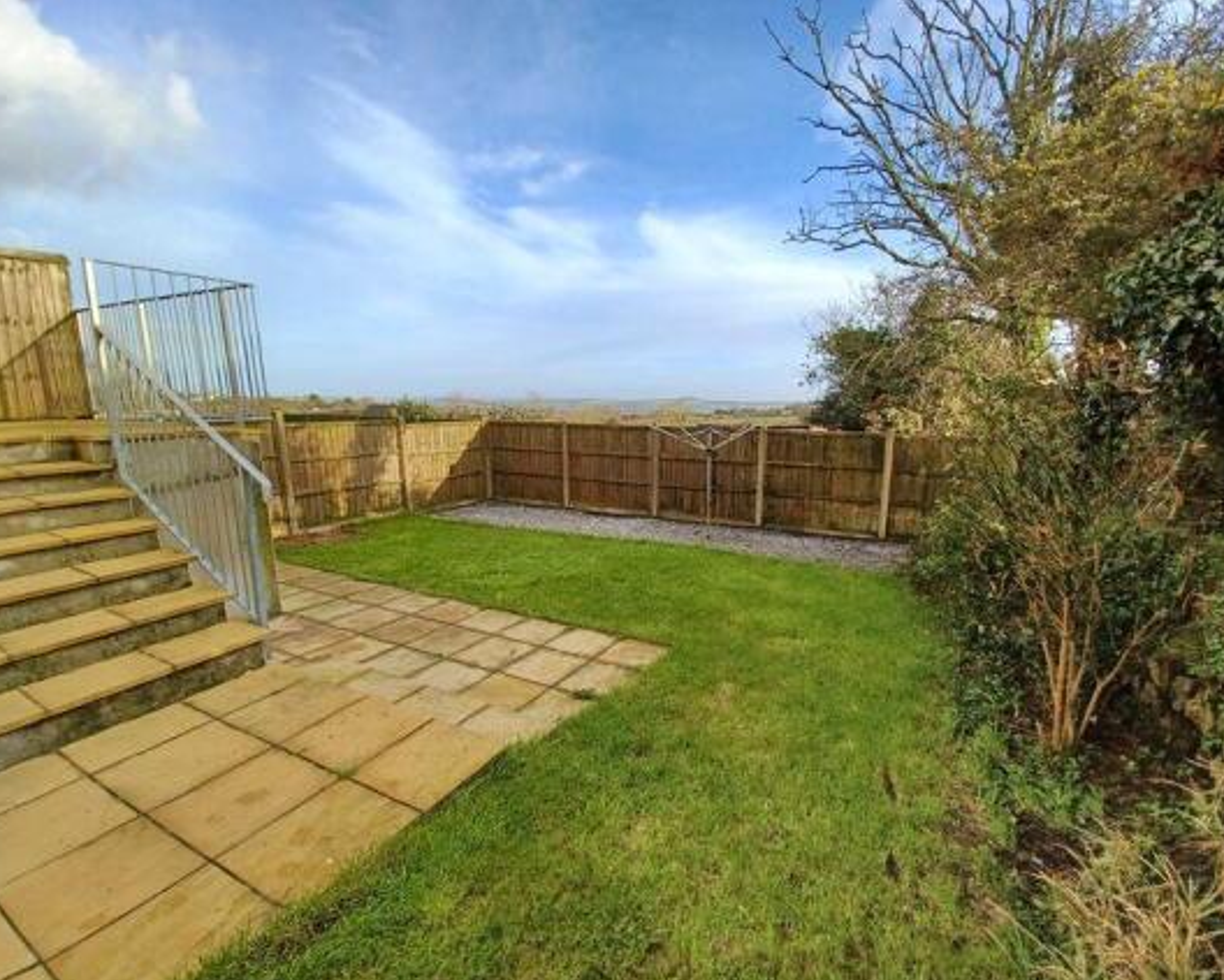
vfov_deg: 88.0
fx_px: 507
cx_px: 664
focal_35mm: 14
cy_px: 504
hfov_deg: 100.4
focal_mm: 1.42
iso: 40
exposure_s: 1/549
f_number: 2.2
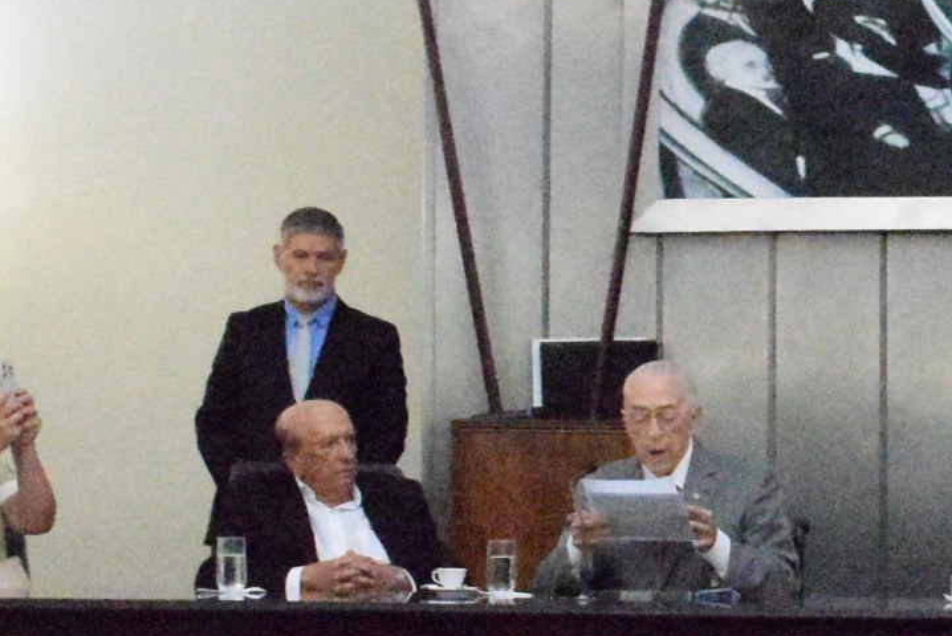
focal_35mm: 125
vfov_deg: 10.9
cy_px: 525
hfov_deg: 14.8
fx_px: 3308
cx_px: 1558
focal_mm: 20
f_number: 8
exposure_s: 1/400
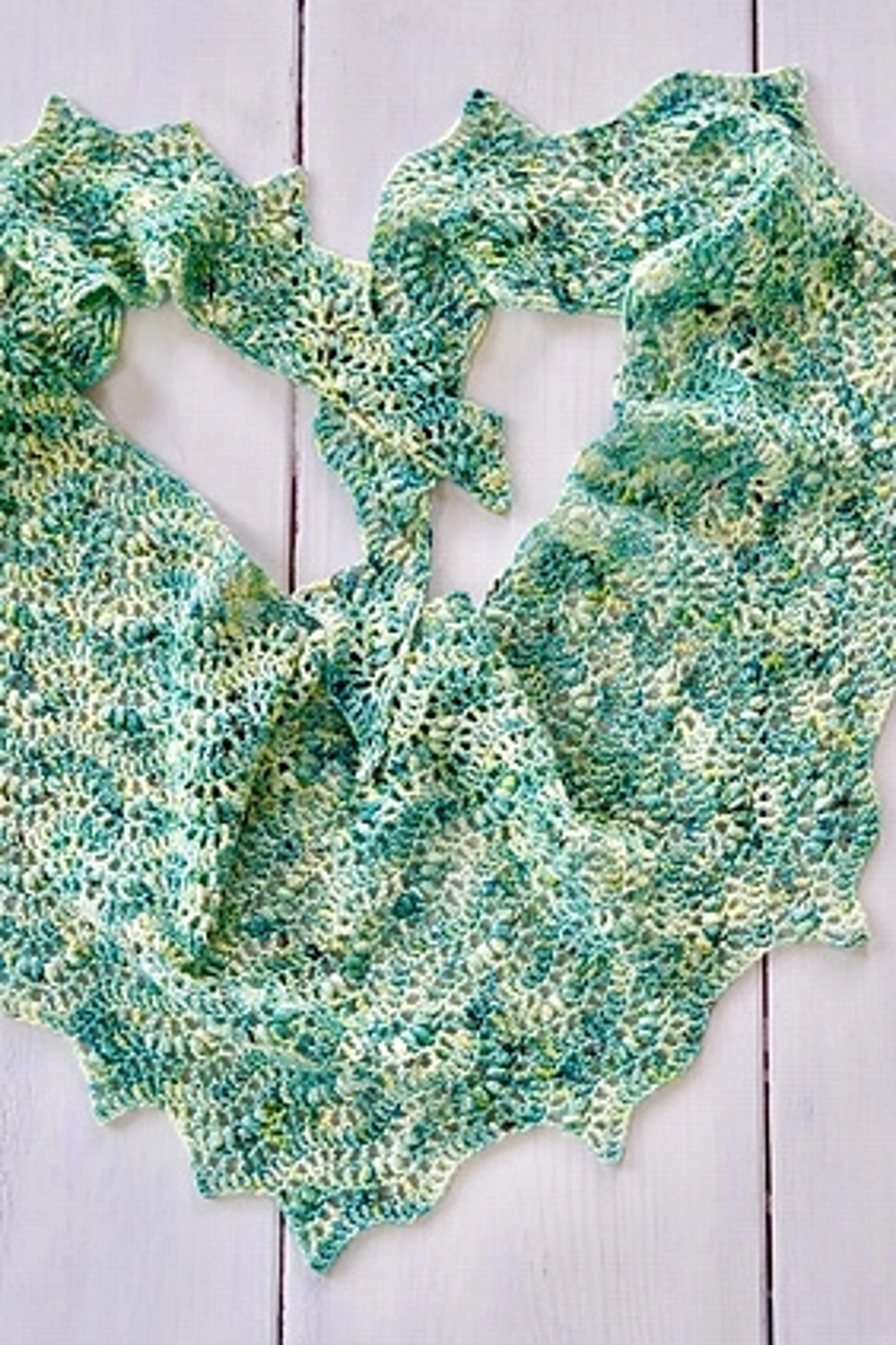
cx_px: 407
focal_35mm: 62
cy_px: 672
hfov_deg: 21.9
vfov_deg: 32.4
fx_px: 2314
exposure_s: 1/100
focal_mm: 27.5
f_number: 4
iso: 640
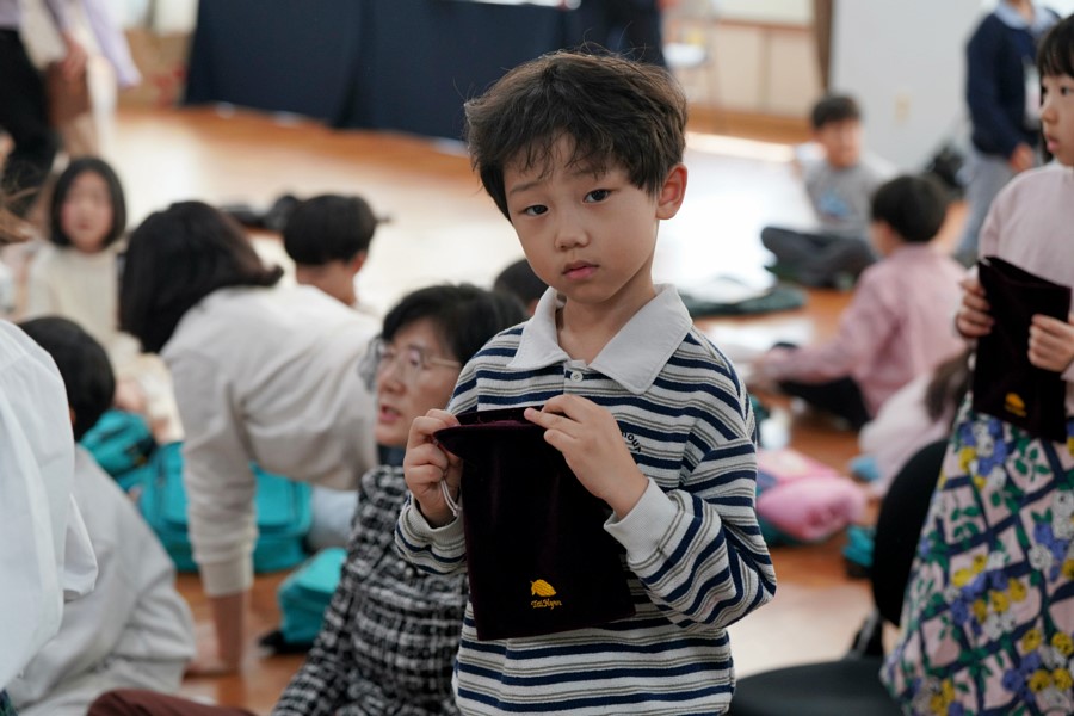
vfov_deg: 19.5
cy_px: 358
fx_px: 2088
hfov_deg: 28.8
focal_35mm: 70
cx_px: 537
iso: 1250
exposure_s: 1/160
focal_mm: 70
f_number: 4
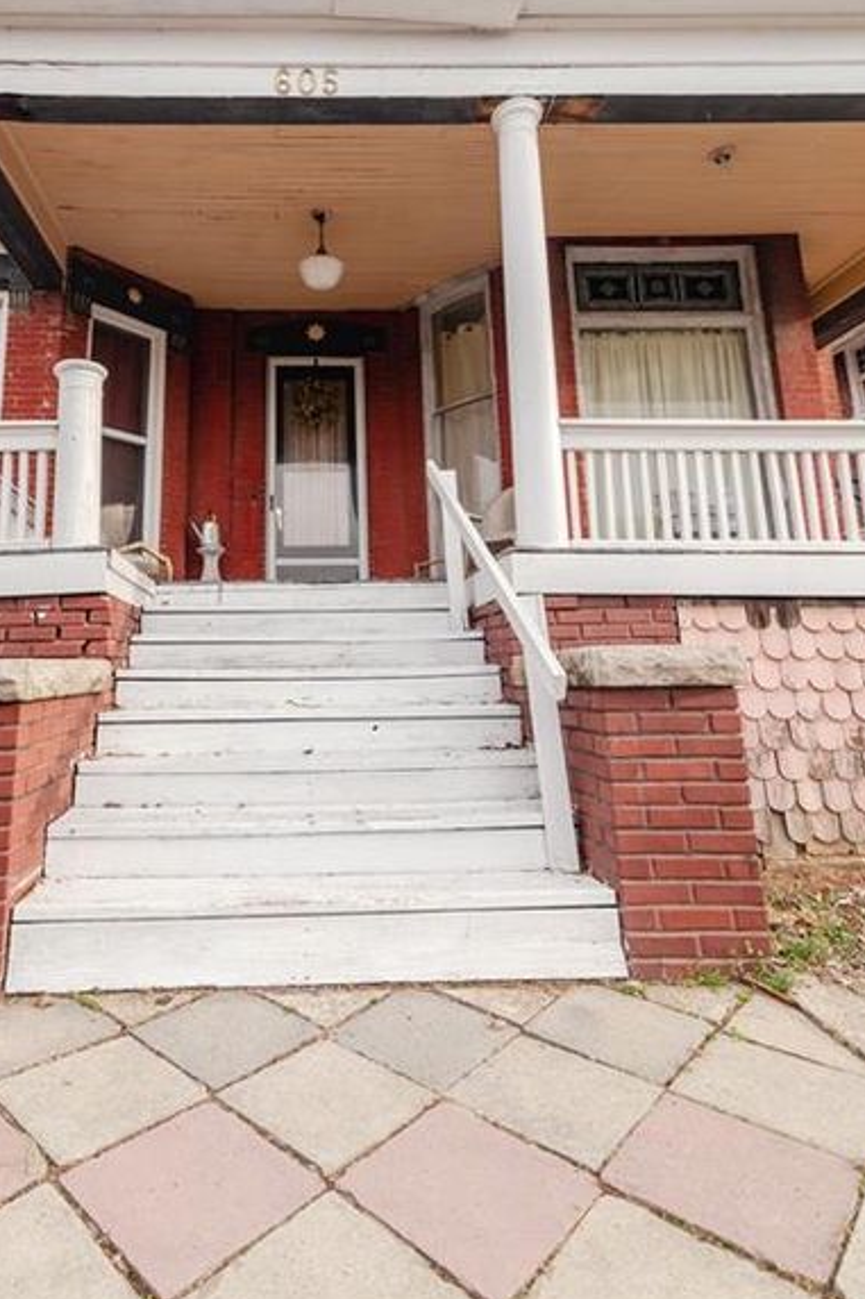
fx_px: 757
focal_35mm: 21
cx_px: 306
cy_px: 512
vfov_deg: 80.2
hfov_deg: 58.4
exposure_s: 1/500
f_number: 4.5
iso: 100
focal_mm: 16
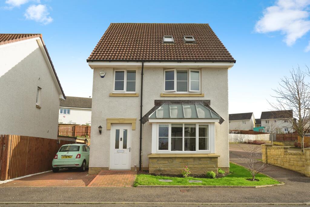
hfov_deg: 65.5
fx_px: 241
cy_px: 104
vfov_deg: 46.4
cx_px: 155
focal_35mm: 28
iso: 200
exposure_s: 1/250
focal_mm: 28
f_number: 9
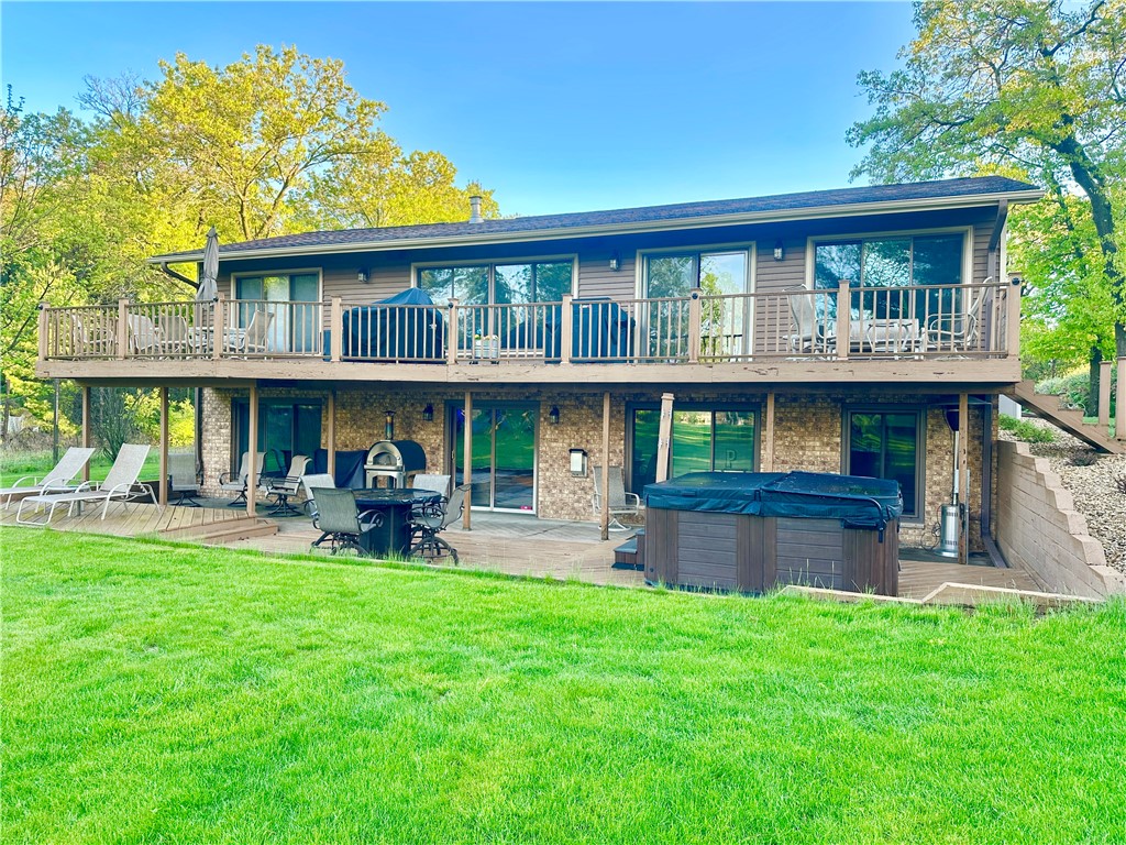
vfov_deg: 56.8
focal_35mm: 24
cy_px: 422
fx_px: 781
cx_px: 563
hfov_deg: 71.6
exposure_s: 1/169
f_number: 1.78
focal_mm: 6.86
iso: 80
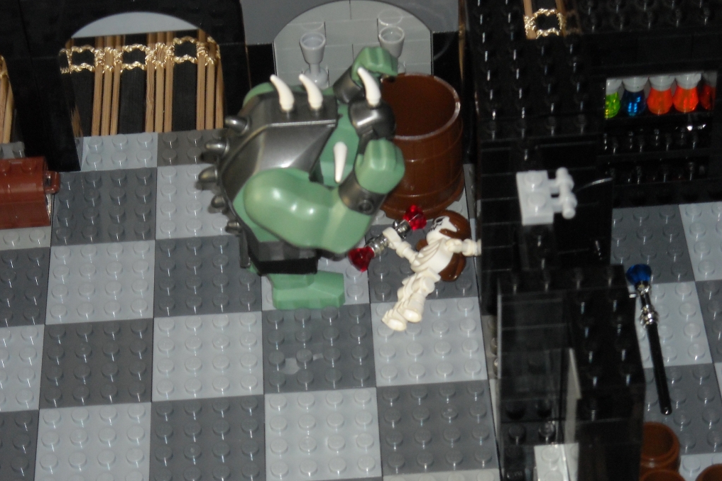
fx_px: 2206
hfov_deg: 18.6
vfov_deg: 12.5
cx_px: 360
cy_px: 248
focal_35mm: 110
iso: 200
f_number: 4.7
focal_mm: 17.1
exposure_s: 1/125
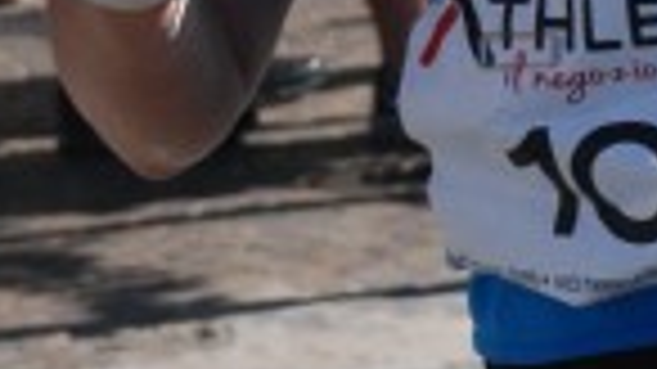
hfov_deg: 5.4
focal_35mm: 402
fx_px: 7001
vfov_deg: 3.0
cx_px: 281
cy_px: -130
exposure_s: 1/2000
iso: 1000
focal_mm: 62
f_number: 7.1
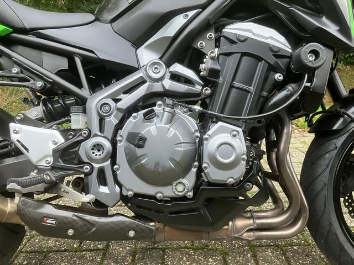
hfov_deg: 63.4
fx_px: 286
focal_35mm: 28
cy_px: 132
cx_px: 177
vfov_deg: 49.7
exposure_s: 1/60
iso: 320
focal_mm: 3.99
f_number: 1.8
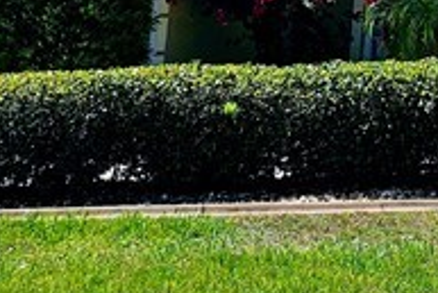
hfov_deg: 15.3
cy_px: -336
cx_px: 574
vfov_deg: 9.9
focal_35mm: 127
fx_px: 1546
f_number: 1.7
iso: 10
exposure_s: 1/1418
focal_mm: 6.3
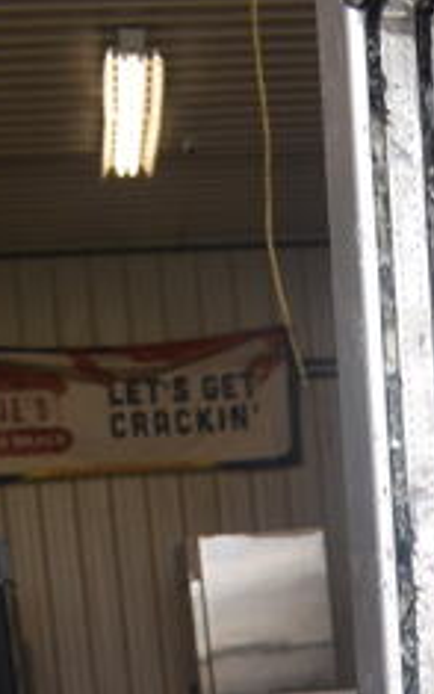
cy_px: 1195
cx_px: 531
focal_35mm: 107
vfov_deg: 16.7
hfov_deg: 12.0
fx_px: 2024
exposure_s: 1/60
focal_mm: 18
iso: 200
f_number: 8
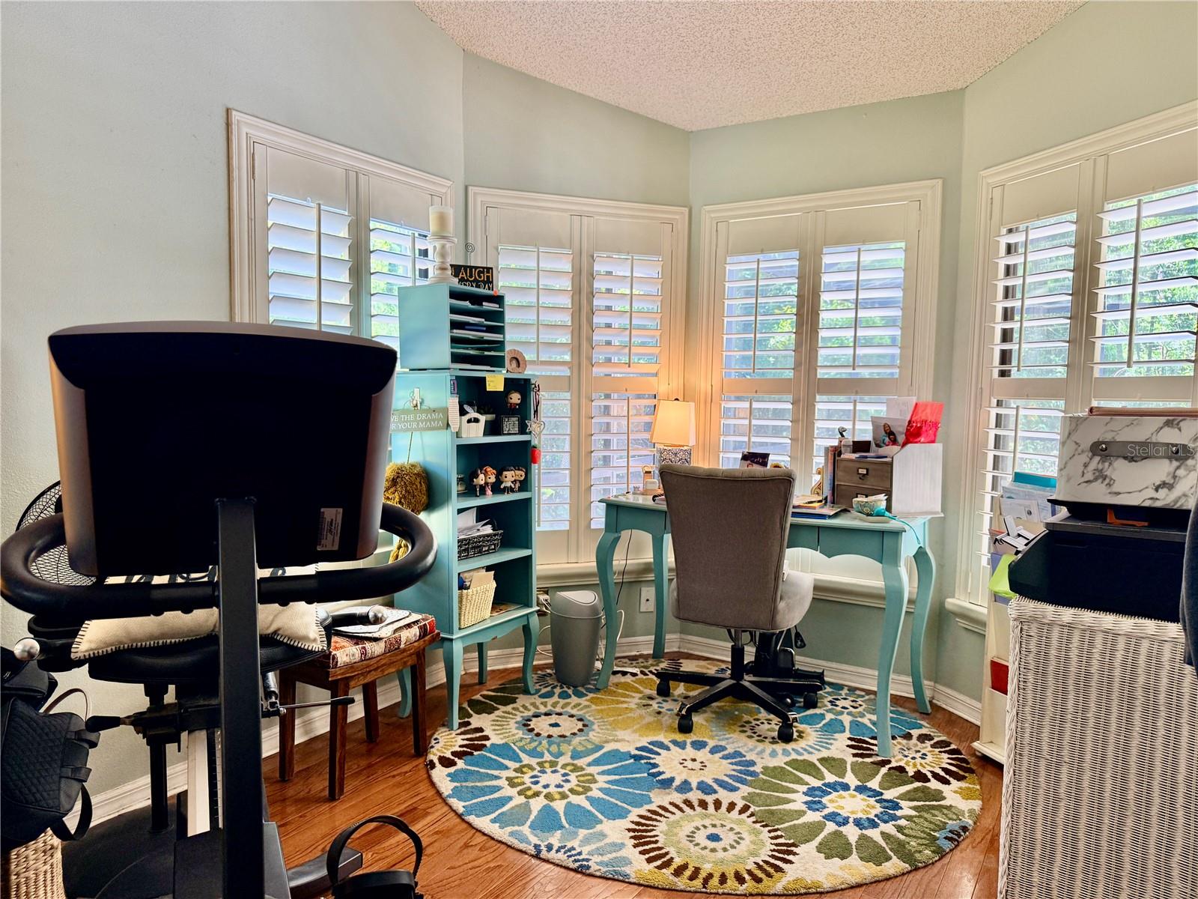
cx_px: 599
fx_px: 831
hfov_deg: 71.6
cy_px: 450
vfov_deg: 56.8
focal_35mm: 24
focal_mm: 6.76
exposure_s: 1/60
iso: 125
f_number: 1.78
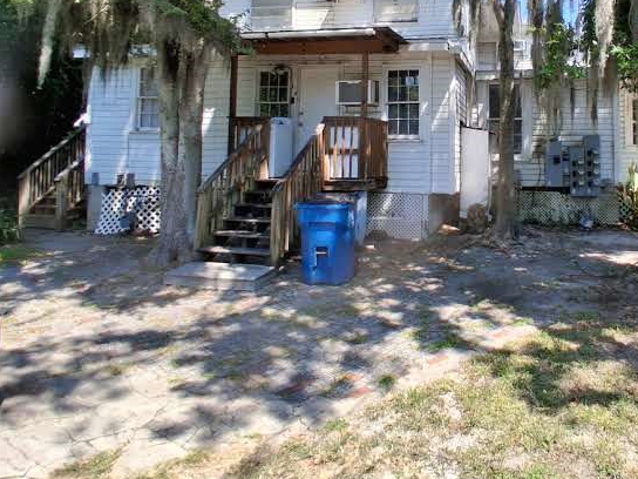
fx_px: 461
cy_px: 130
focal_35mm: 25
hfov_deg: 65.8
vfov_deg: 52.9
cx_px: 467
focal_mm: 1.4
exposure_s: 1/617
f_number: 2.2
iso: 50
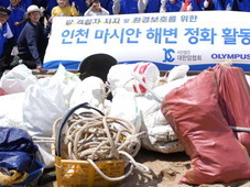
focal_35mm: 79
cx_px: 205
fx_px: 570
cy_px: 21
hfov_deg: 24.3
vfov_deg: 18.4
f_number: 2.8
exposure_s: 1/1000
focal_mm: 31
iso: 50
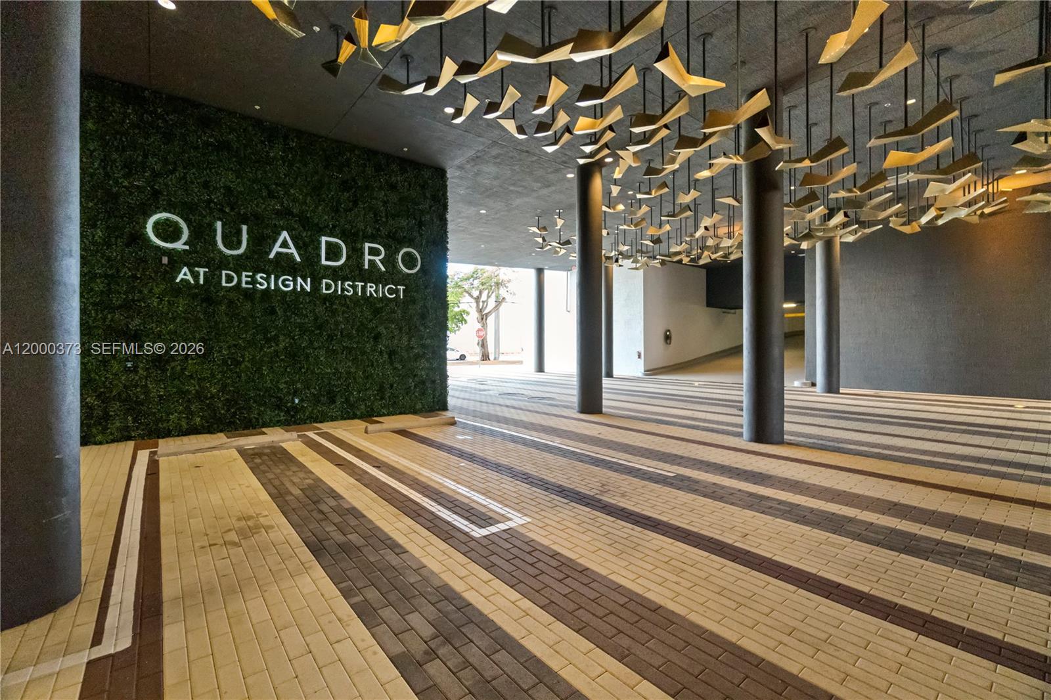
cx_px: 526
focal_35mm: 15
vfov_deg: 77.3
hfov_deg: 100.4
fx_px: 438
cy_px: 350
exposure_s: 1/160
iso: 4000
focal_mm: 10
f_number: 4
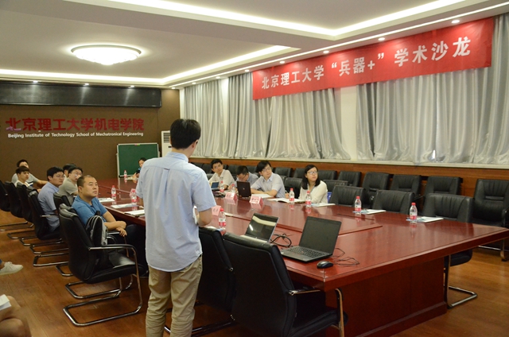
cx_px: 254
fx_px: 466
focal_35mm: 33
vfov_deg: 39.8
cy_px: 168
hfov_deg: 57.3
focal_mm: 22
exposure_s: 1/250
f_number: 4.5
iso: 5000
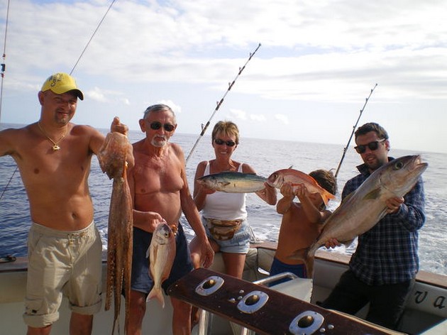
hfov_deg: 51.4
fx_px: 465
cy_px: 168
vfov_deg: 39.6
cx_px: 224
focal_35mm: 36
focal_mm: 6.3
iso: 50
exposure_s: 1/400
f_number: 4.6
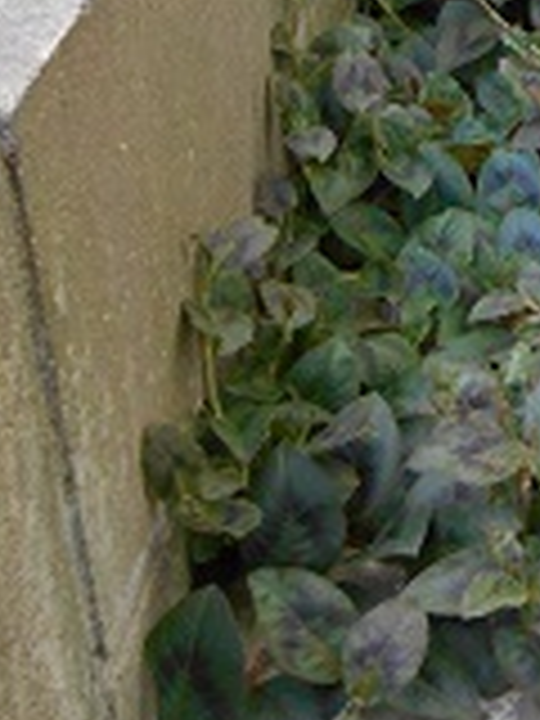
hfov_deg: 15.9
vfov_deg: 22.4
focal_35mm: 84
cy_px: 0
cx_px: 853
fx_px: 1747
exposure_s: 1/30
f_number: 3.4
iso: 320
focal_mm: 4.7
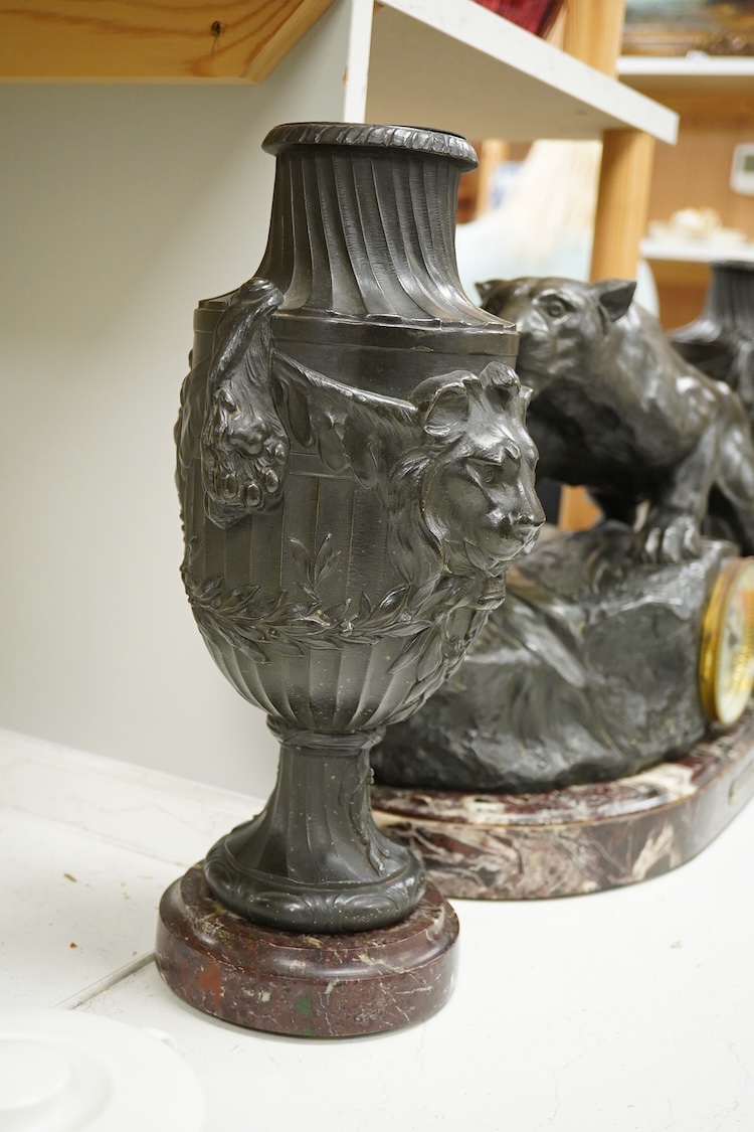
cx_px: 377
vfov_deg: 43.6
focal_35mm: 45
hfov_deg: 29.9
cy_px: 566
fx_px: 1414
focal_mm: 30
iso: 2500
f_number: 5.6
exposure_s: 1/160
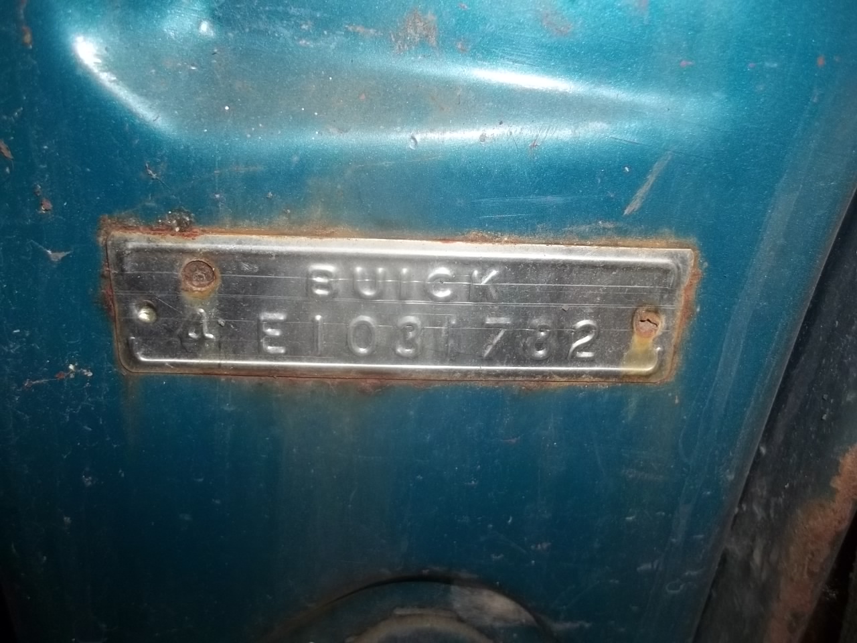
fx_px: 792
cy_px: 322
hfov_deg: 56.8
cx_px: 428
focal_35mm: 32
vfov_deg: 44.2
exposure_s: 1/30
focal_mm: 5.7
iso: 64
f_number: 2.9
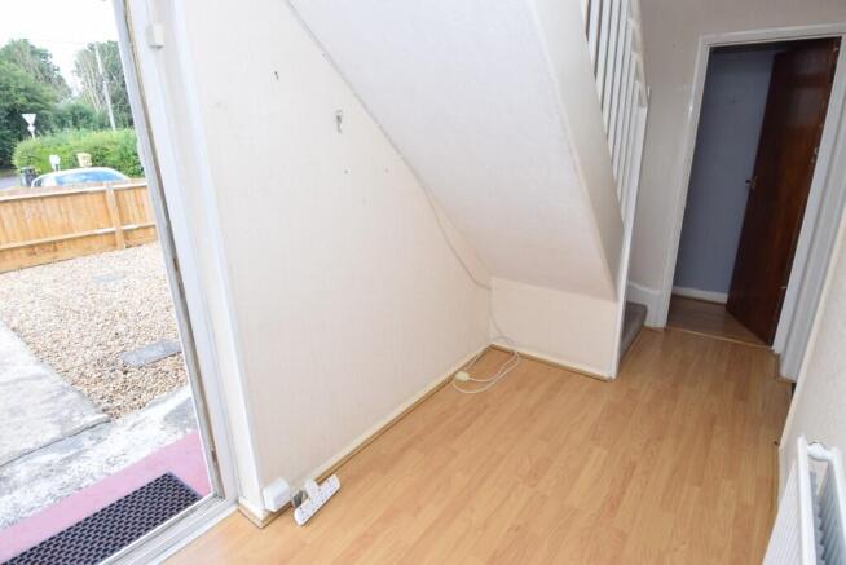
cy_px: 282
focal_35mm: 18
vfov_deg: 67.5
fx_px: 423
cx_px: 423
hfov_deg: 90.0
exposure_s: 1/200
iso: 400
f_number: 7.1
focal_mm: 12
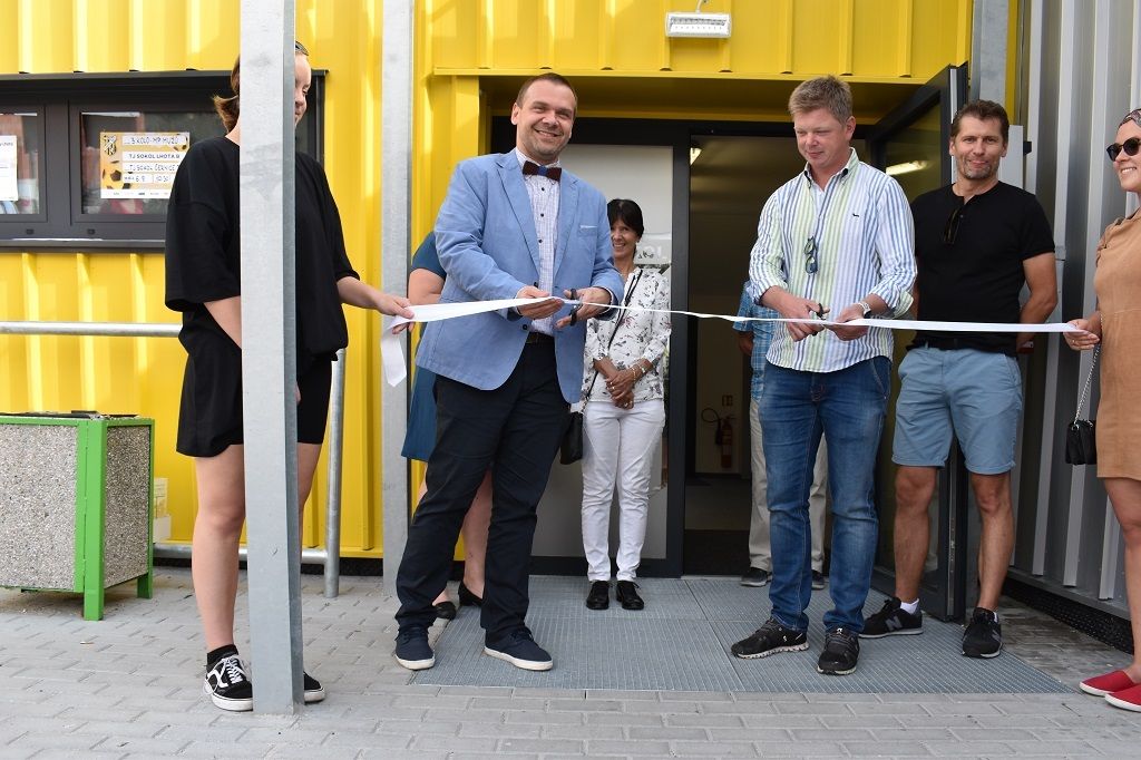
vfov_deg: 43.6
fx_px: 950
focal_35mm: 30
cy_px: 380
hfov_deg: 61.9
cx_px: 570
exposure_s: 1/200
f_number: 7.1
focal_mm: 20
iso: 400
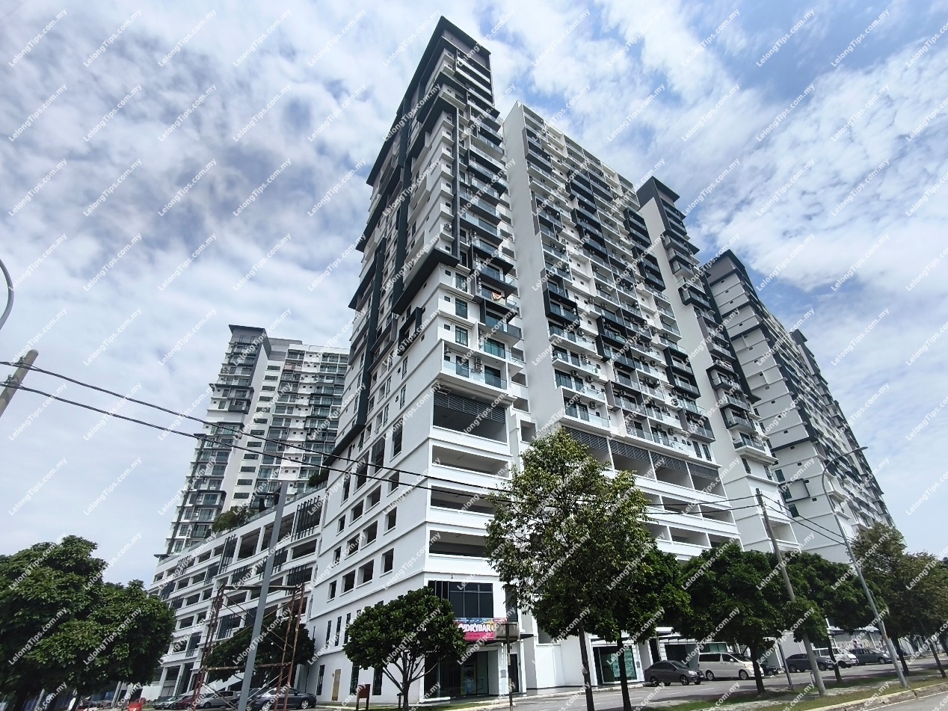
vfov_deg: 81.7
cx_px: 474
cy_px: 356
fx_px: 411
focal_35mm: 15
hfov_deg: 98.2
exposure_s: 1/3268
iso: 50
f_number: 2.2
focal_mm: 1.65
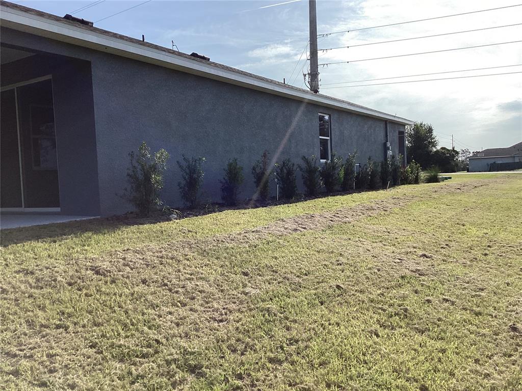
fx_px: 467
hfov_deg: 58.4
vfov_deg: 45.4
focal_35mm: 31
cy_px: 196
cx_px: 261
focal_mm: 3.3
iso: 25
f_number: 2.4
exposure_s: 1/2092
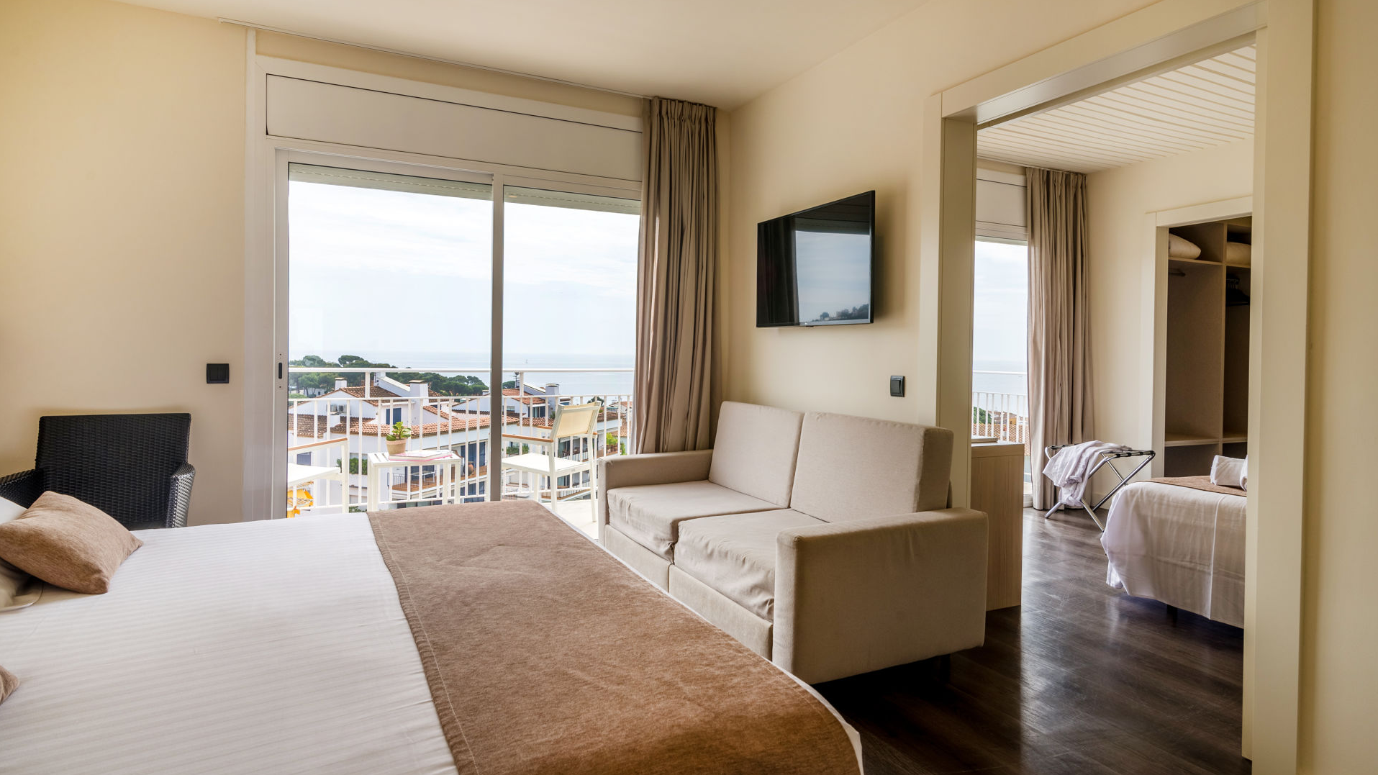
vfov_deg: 53.5
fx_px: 767
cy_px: 359
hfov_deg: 83.8
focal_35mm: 21
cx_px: 689
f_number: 10
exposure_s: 1/800
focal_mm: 20
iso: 200
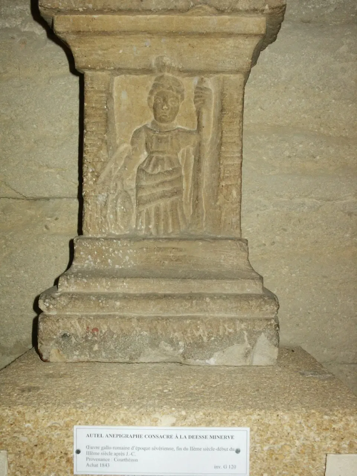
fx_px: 619
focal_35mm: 45
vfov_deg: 42.1
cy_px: 238
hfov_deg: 32.2
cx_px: 178
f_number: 8
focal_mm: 9.43
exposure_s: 1/45
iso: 200
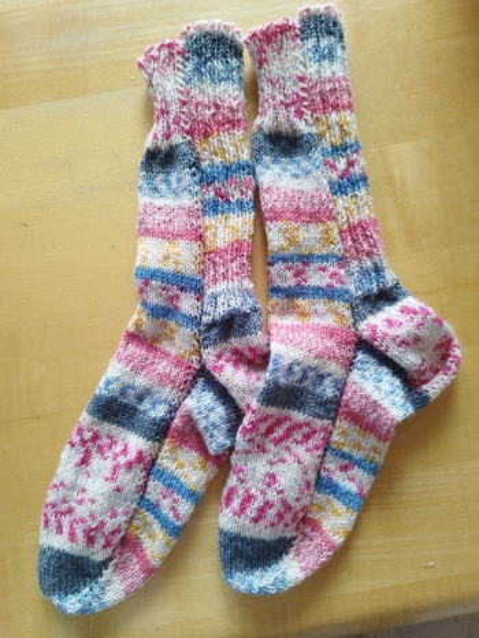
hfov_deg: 54.9
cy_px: 319
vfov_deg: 69.4
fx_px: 461
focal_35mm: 25
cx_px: 240
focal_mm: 5.95
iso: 140
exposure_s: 1/50
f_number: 1.89
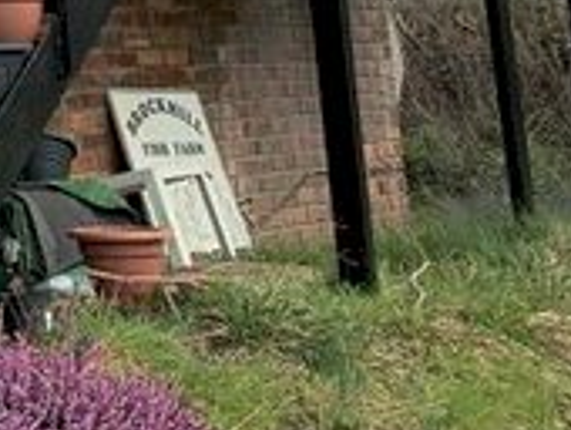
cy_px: -317
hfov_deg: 15.4
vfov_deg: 12.7
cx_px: -497
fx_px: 1767
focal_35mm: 107
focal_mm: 4.25
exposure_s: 1/1124
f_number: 1.8
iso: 25
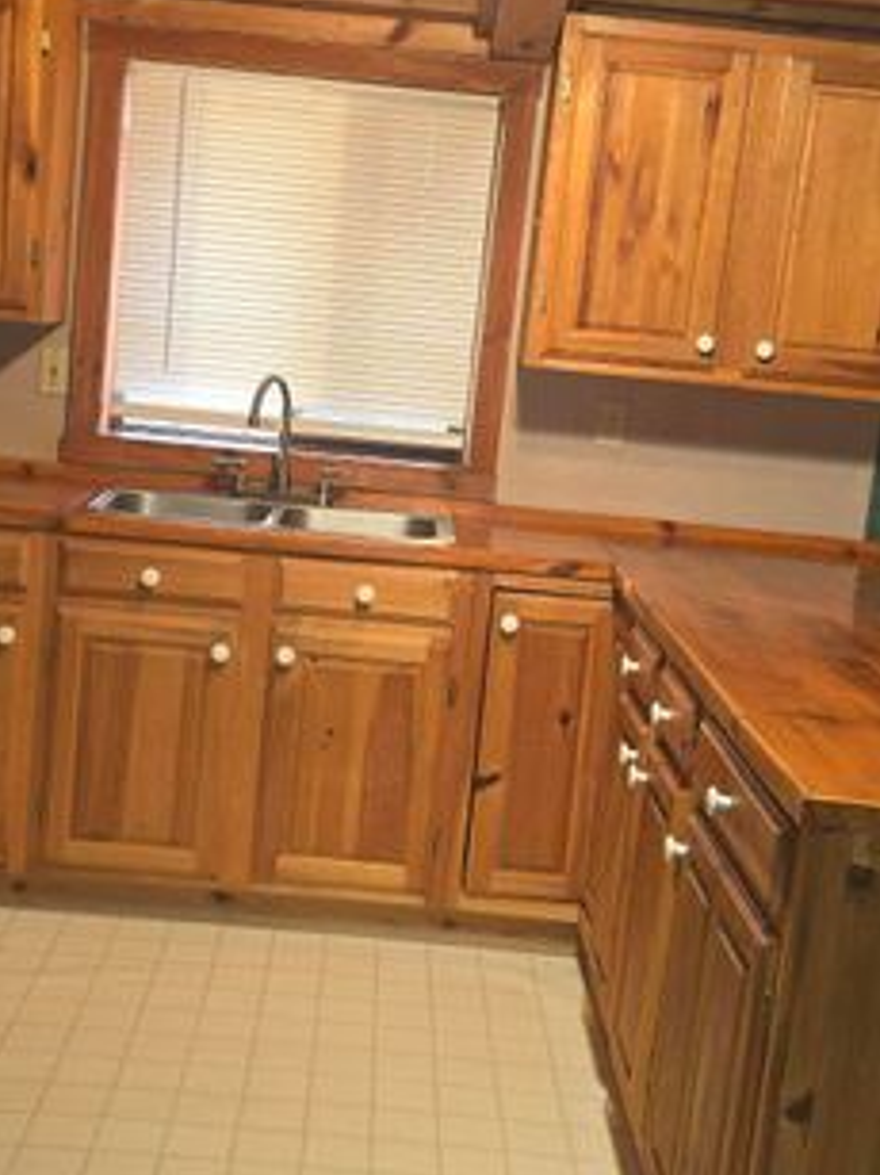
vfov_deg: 38.2
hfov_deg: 29.0
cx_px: 371
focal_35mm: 50
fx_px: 1696
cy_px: 557
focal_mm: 6.3
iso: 125
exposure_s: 1/24
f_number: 1.7
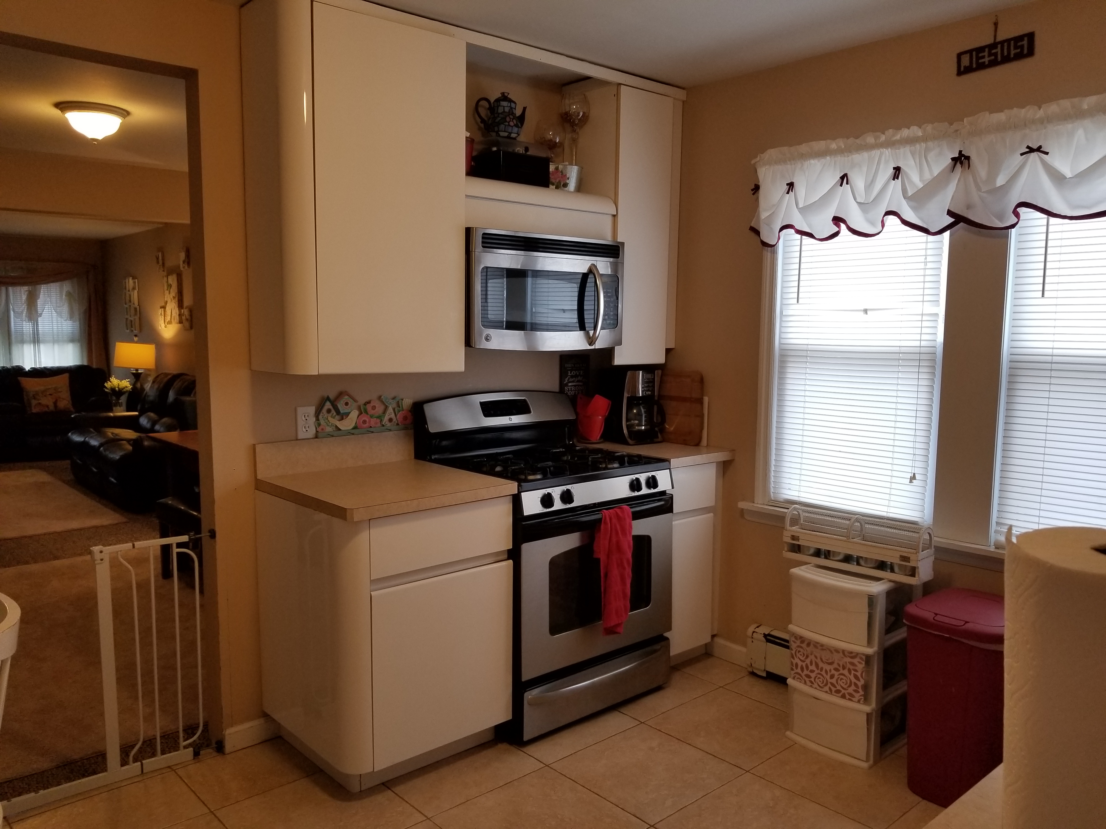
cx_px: 553
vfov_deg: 53.1
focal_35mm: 26
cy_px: 414
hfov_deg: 67.3
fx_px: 831
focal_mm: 4.3
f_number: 1.7
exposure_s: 1/120
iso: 100
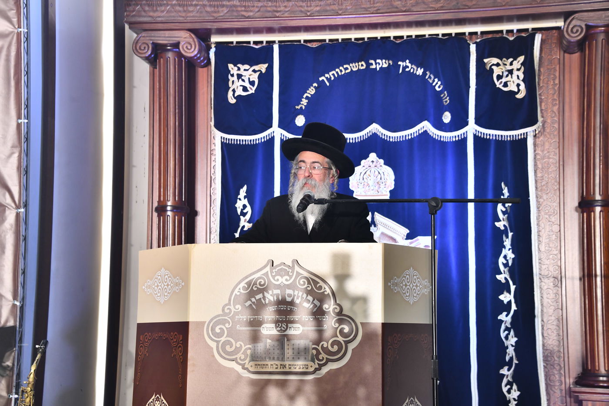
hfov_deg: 26.0
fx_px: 1319
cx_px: 304
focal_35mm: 78
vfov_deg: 17.5
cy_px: 203
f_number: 6.3
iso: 1250
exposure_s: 1/125
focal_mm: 78
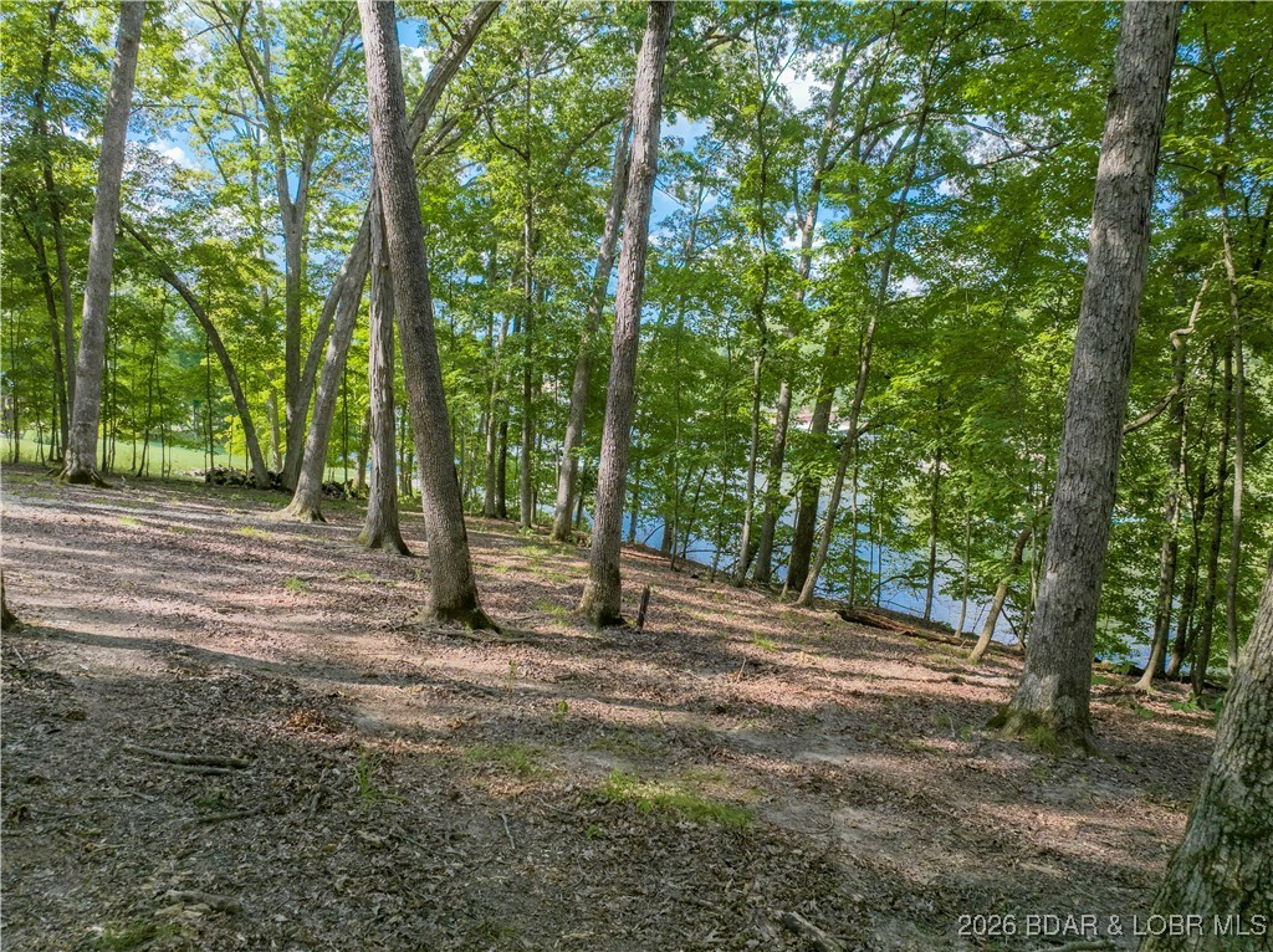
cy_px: 476
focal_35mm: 24
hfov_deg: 71.6
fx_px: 882
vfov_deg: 56.7
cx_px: 636
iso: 100
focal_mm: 12.29
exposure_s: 1/120
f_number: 3.2
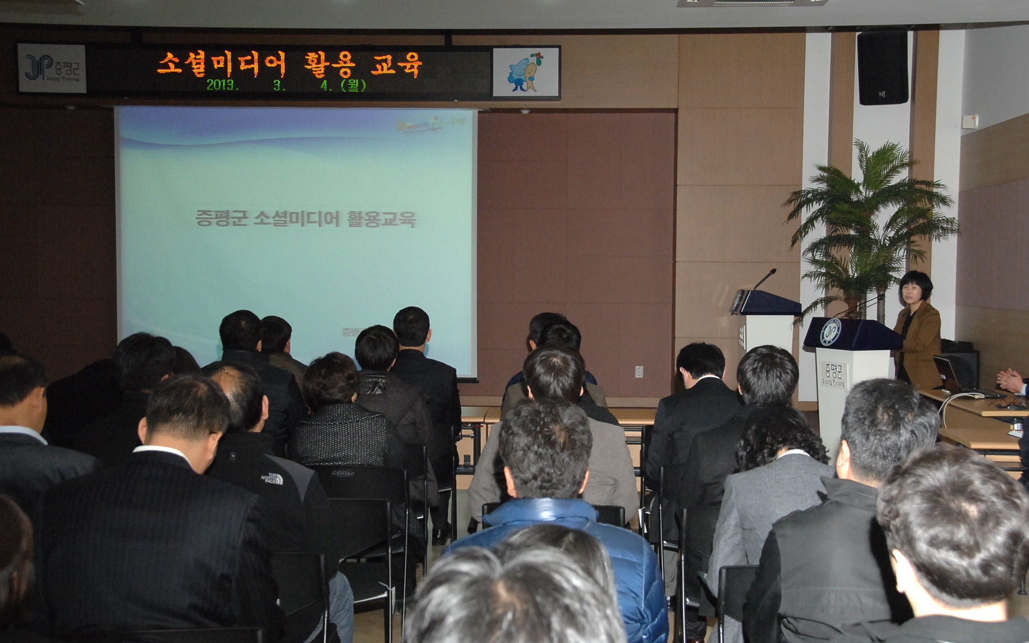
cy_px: 334
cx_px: 514
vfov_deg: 26.3
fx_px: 1374
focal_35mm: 49
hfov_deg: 41.1
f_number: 6.7
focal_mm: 32
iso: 800
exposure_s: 1/60
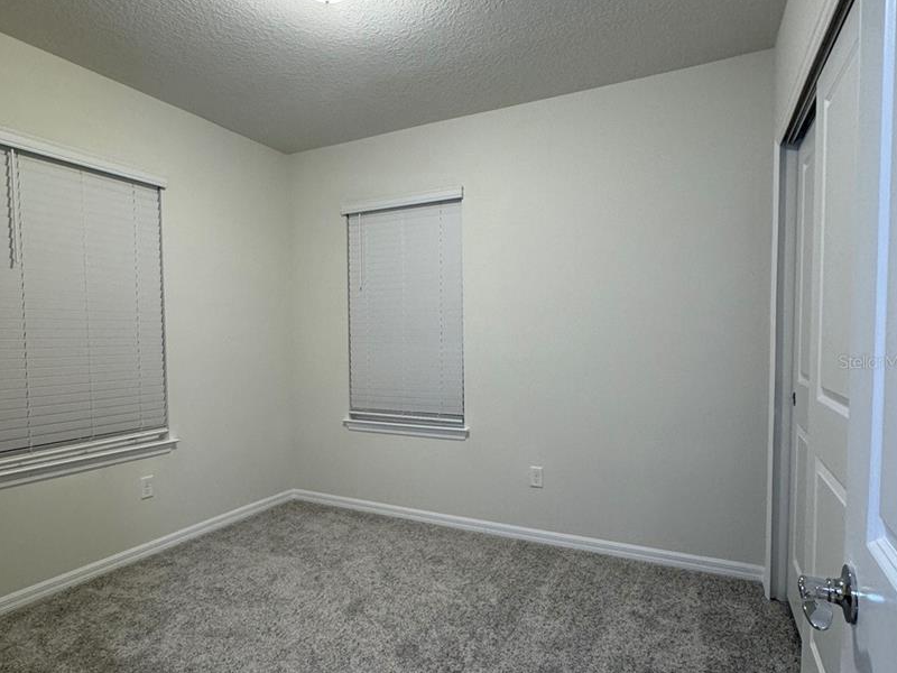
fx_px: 544
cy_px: 361
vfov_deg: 63.4
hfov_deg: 78.9
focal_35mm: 21
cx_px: 414
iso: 250
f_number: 2.2
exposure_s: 1/60
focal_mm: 2.22
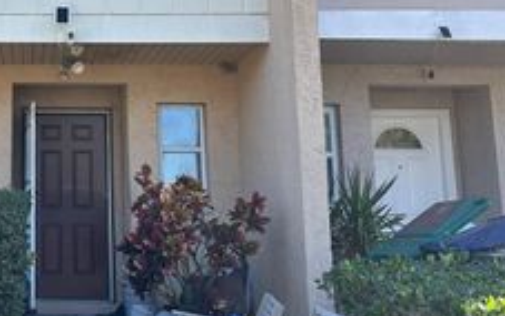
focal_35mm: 56
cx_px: 11
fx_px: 771
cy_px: 90
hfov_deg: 33.5
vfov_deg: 23.0
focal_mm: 6.86
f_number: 1.78
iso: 80
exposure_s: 1/1029
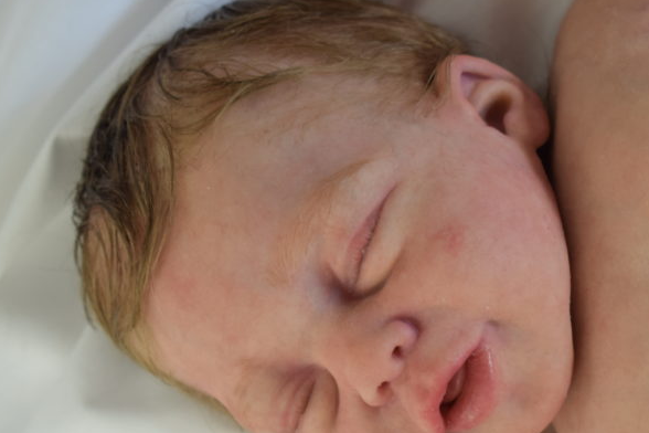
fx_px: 1767
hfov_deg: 20.8
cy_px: 255
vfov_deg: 14.0
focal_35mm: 98
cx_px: 348
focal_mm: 48
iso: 160
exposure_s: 1/40
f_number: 5.6
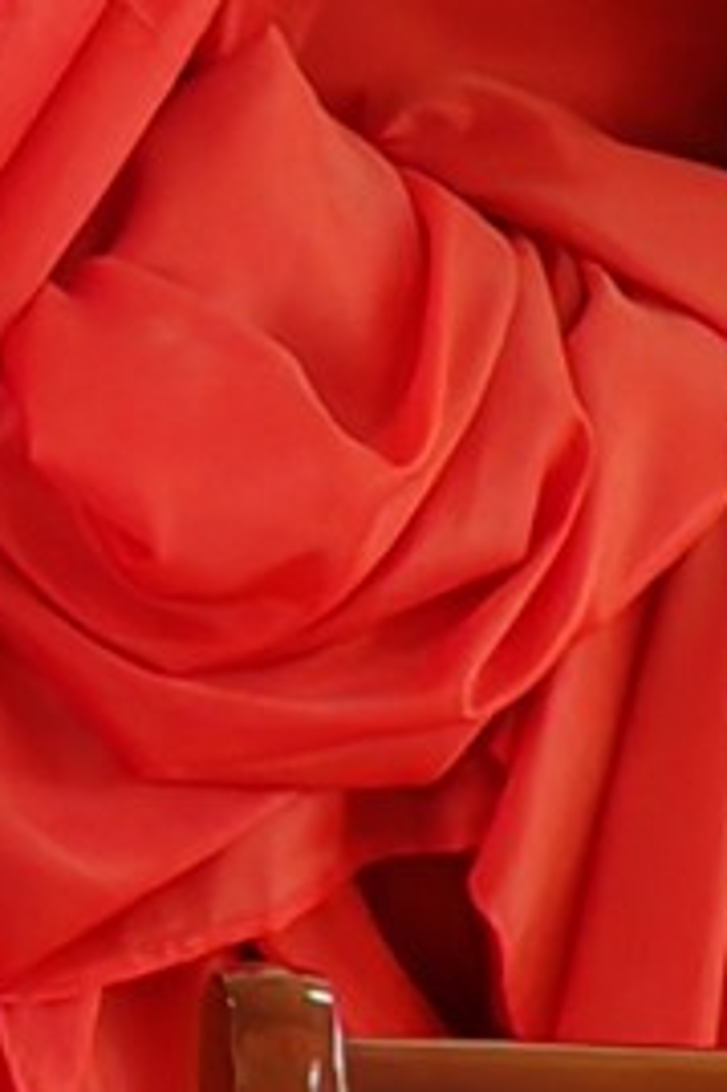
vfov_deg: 7.1
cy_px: 909
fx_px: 8826
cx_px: -2400
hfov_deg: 4.3
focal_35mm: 291
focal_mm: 6.12
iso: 1250
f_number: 1.9
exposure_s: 1/100
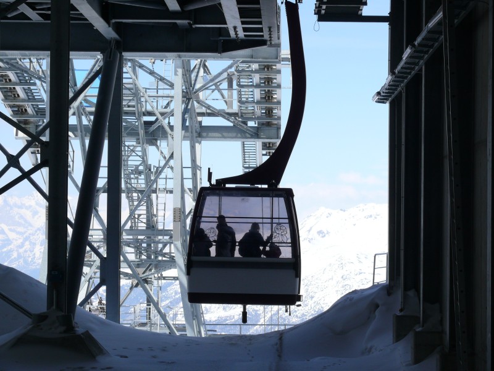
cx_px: 247
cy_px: 186
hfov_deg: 18.7
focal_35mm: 105
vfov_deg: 14.1
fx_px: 1498
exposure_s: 1/400
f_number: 6.3
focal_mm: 22.2
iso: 100
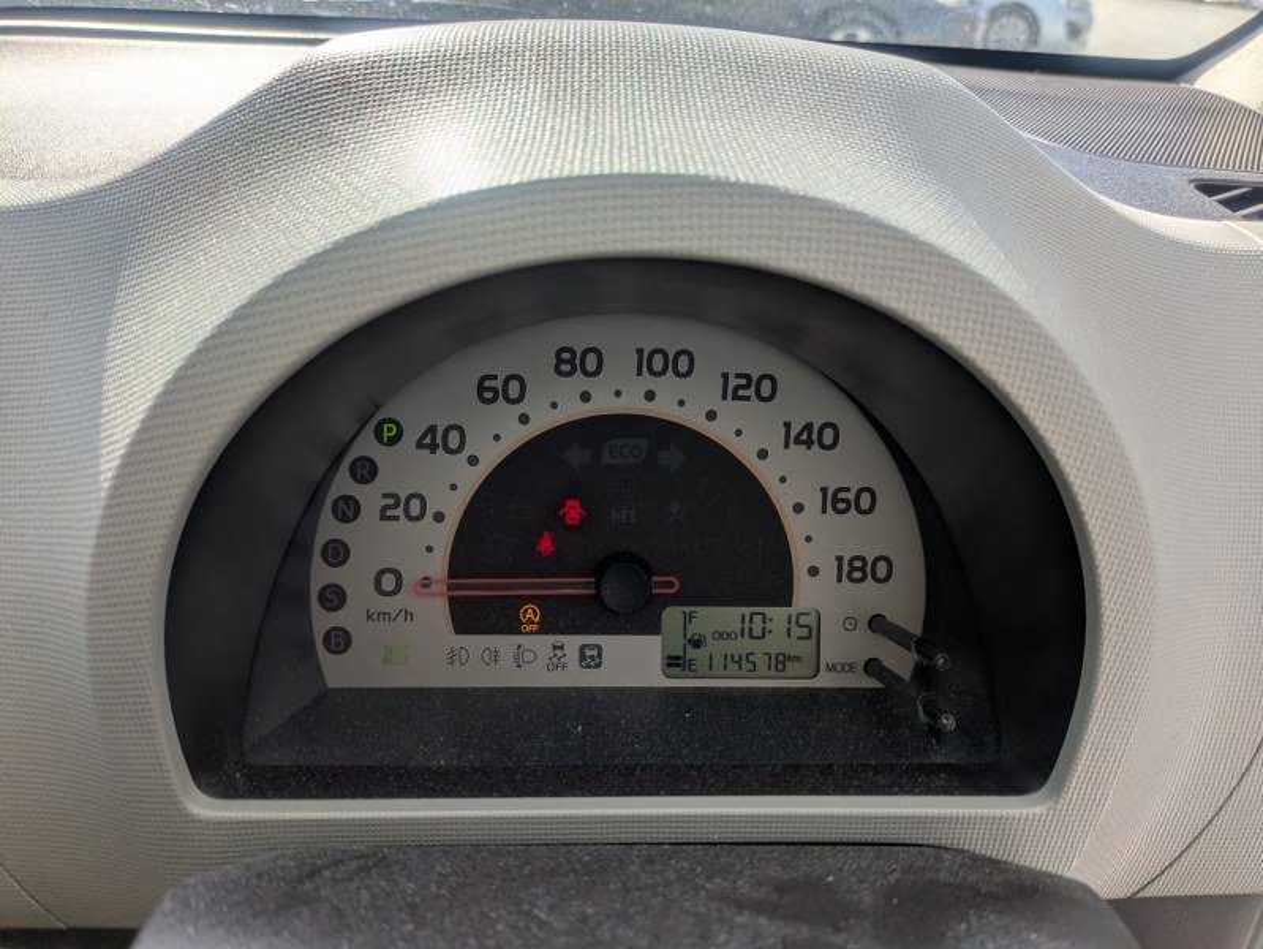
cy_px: 474
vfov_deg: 54.9
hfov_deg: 69.4
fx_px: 913
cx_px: 632
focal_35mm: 25
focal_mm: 5.43
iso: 34
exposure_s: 1/1919
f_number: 1.89
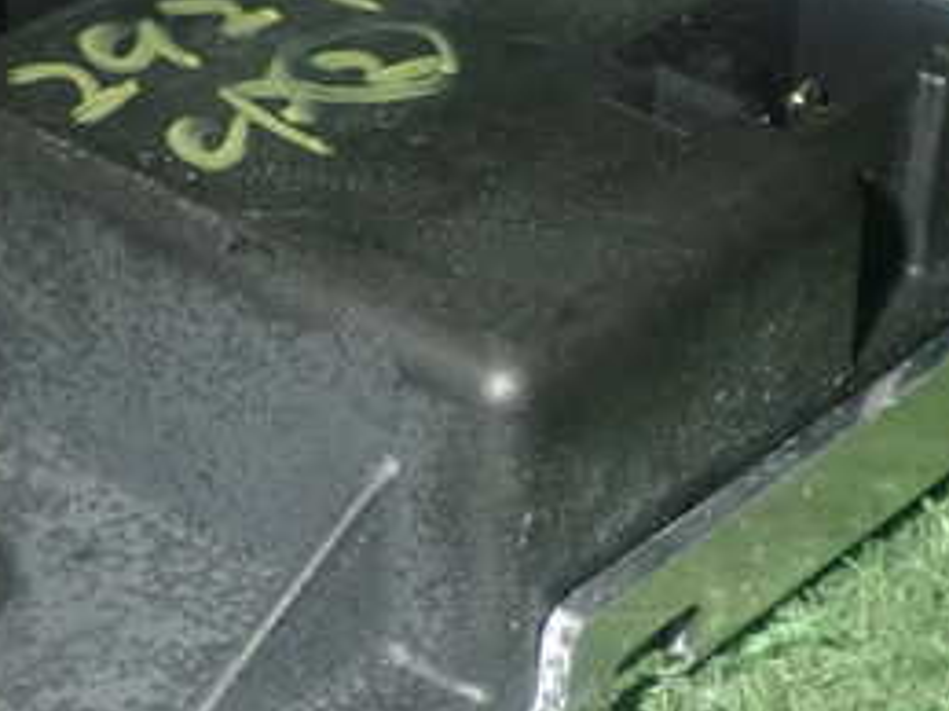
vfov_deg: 13.6
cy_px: 312
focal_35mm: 109
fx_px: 2987
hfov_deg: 18.1
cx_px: 462
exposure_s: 1/50
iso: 800
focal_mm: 8.4
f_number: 9
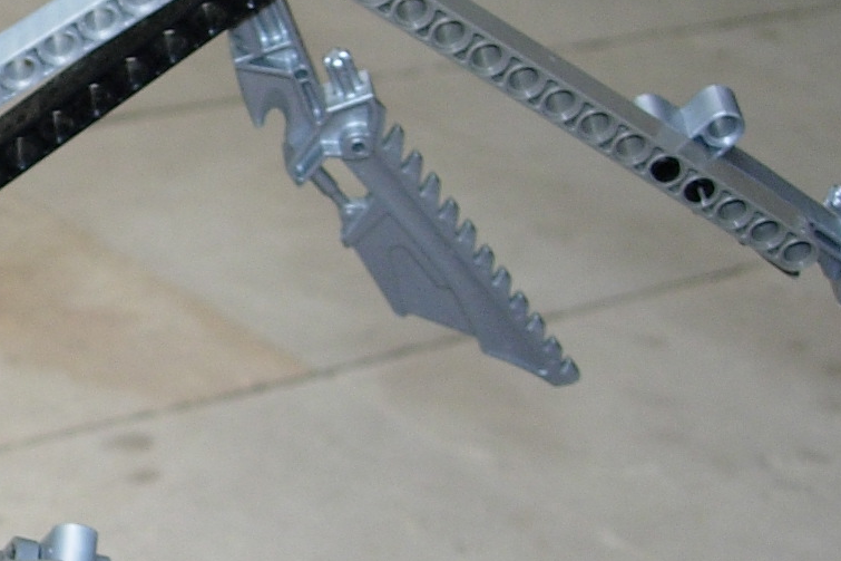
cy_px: 320
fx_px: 2779
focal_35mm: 119
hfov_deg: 16.0
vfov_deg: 11.5
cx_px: -366
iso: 79
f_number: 2.8
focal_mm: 7.8
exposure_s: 1/144
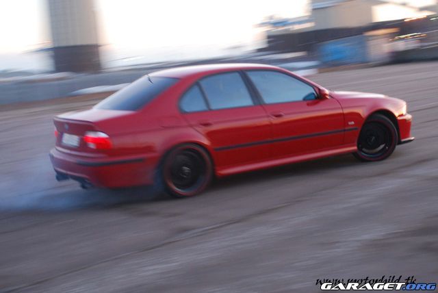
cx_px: 219
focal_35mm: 42
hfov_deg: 46.4
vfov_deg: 32.0
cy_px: 146
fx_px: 511
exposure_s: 1/30
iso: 450
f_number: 4.5
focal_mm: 28
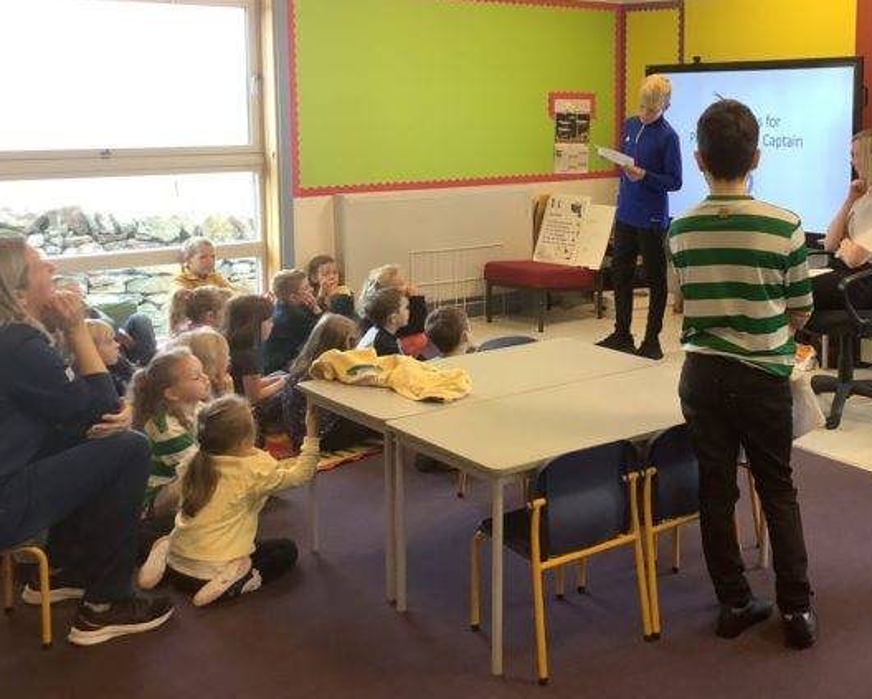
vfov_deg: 33.9
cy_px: 236
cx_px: 619
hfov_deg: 41.1
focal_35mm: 44
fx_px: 1136
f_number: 2.4
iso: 125
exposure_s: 1/50
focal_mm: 3.3
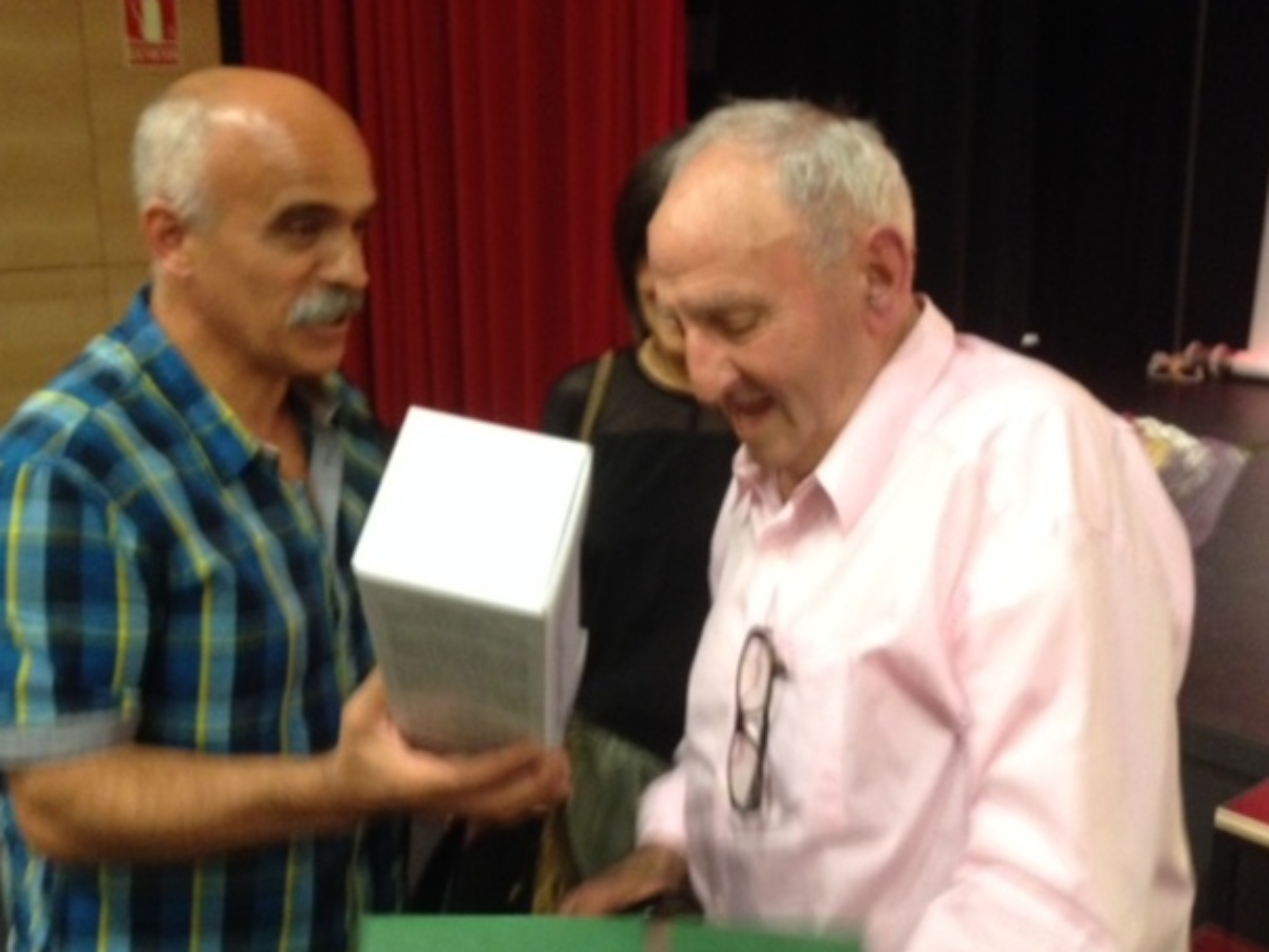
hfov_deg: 44.8
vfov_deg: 34.3
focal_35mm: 42
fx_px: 1540
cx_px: 629
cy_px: 506
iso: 320
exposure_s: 1/15
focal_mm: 4.28
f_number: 2.4
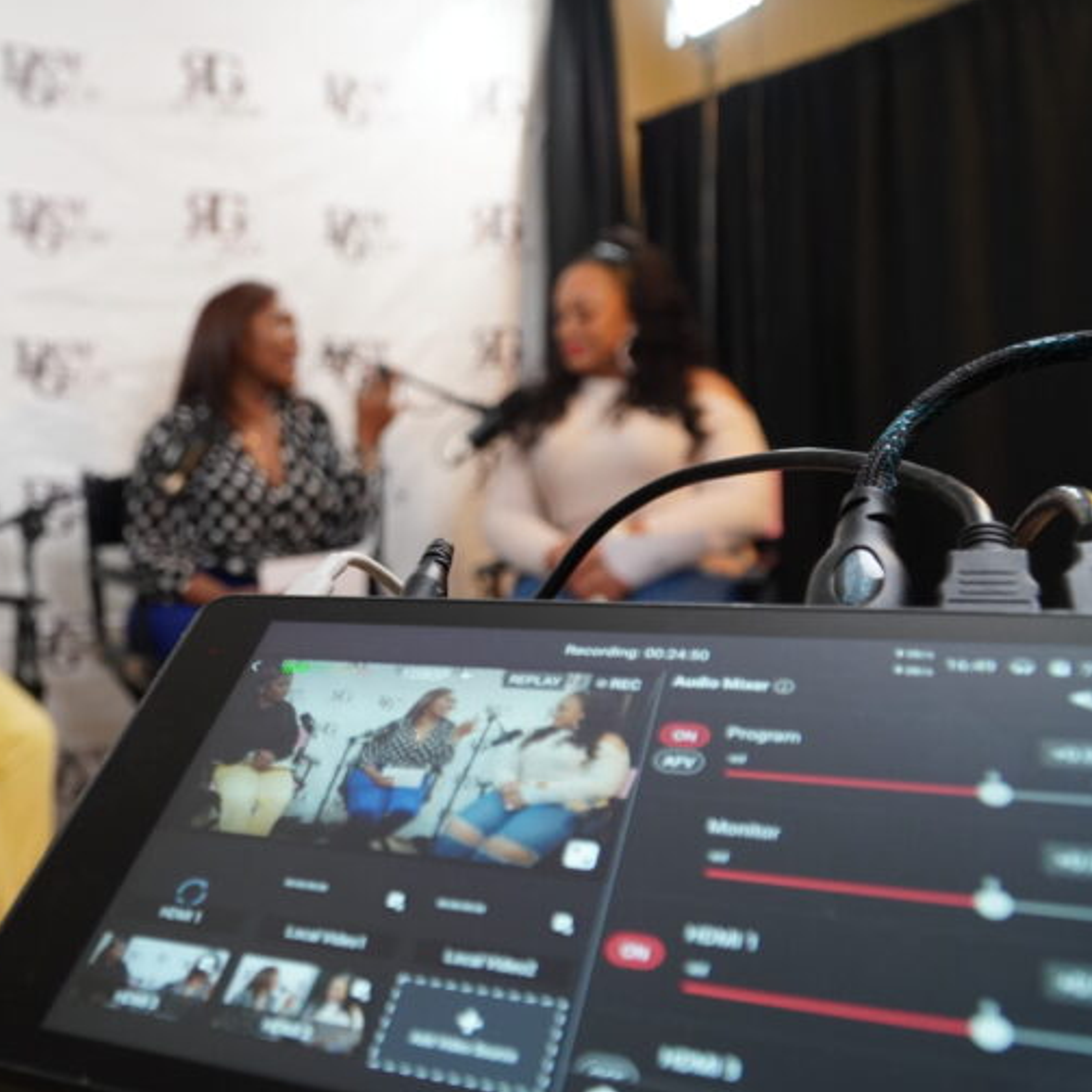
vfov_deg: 47.2
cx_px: 313
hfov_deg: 46.0
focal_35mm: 35
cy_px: 538
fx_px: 1249
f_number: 4
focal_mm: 18
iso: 1000
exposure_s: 1/50
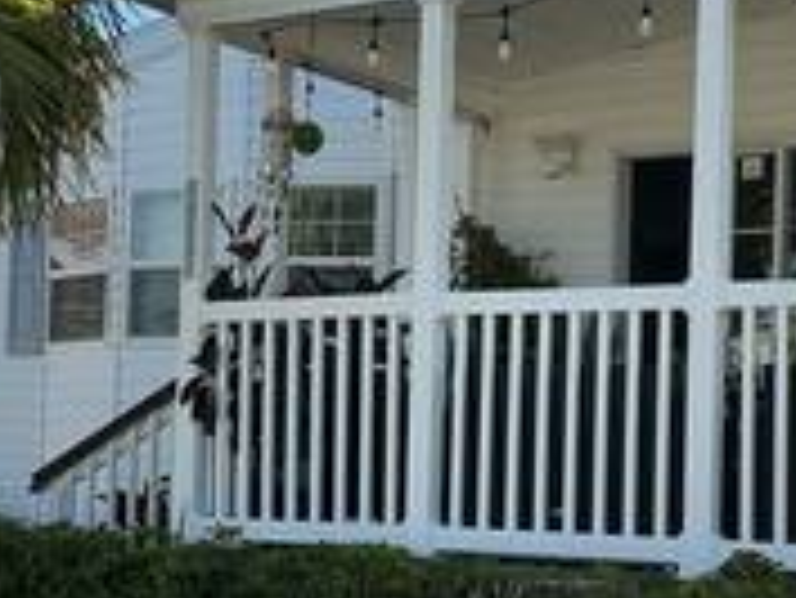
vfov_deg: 17.5
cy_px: 400
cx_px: 355
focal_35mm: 84
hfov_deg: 23.3
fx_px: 1933
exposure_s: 1/1168
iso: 25
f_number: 1.8
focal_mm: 3
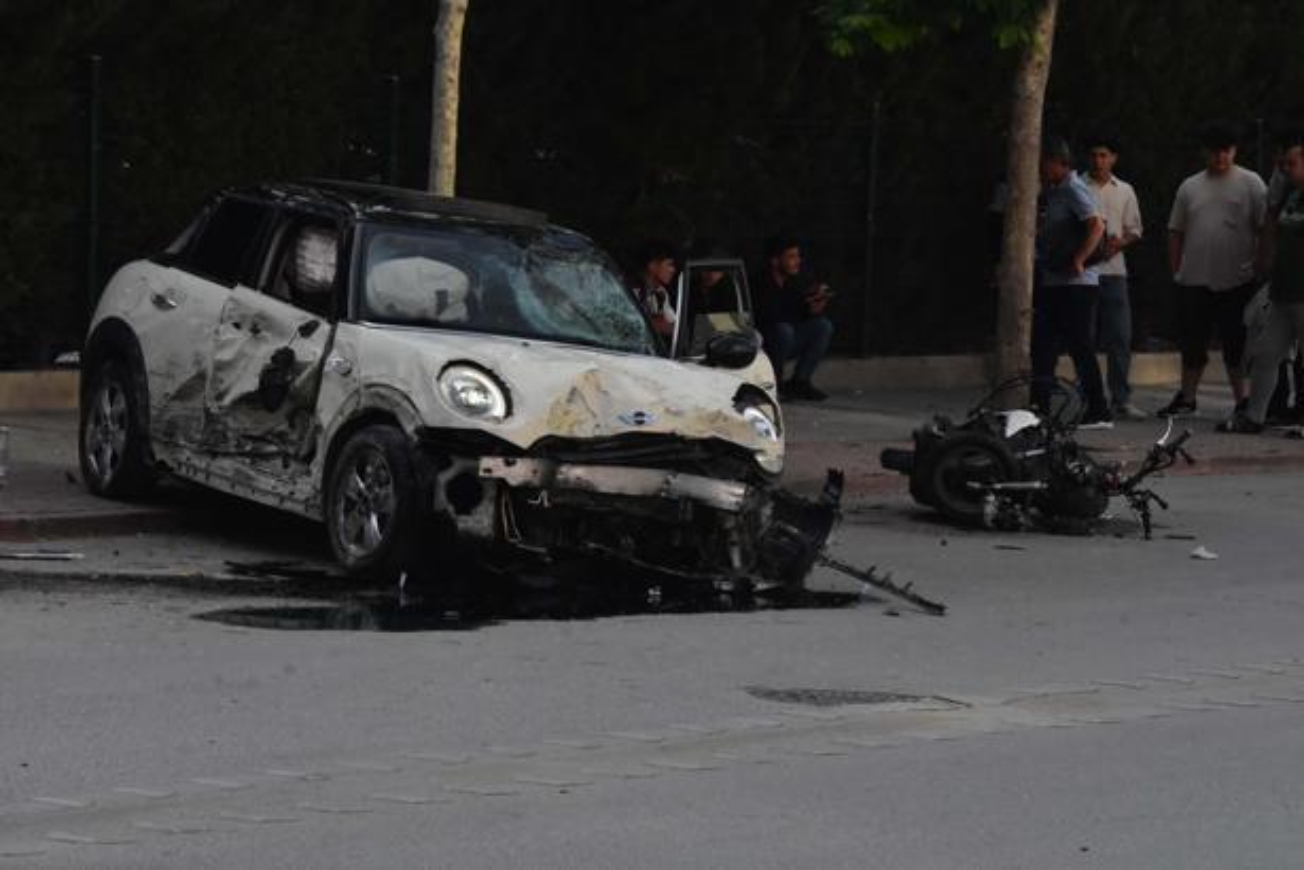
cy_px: 435
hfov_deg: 13.0
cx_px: 652
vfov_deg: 8.7
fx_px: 5705
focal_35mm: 158
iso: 3200
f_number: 11
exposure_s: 1/2000
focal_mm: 105
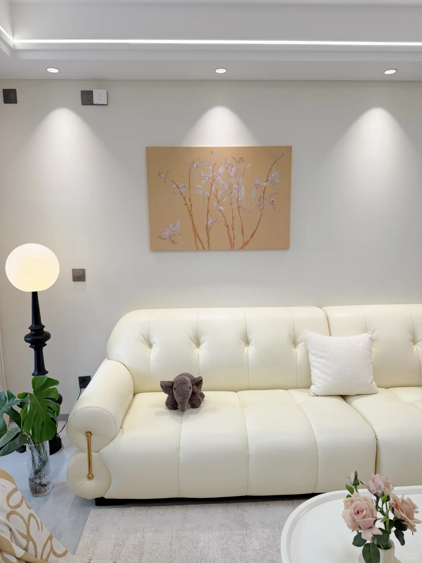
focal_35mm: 24
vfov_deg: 71.6
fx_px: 390
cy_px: 282
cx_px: 211
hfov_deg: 56.8
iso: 64
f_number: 1.78
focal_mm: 6.76
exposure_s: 1/212
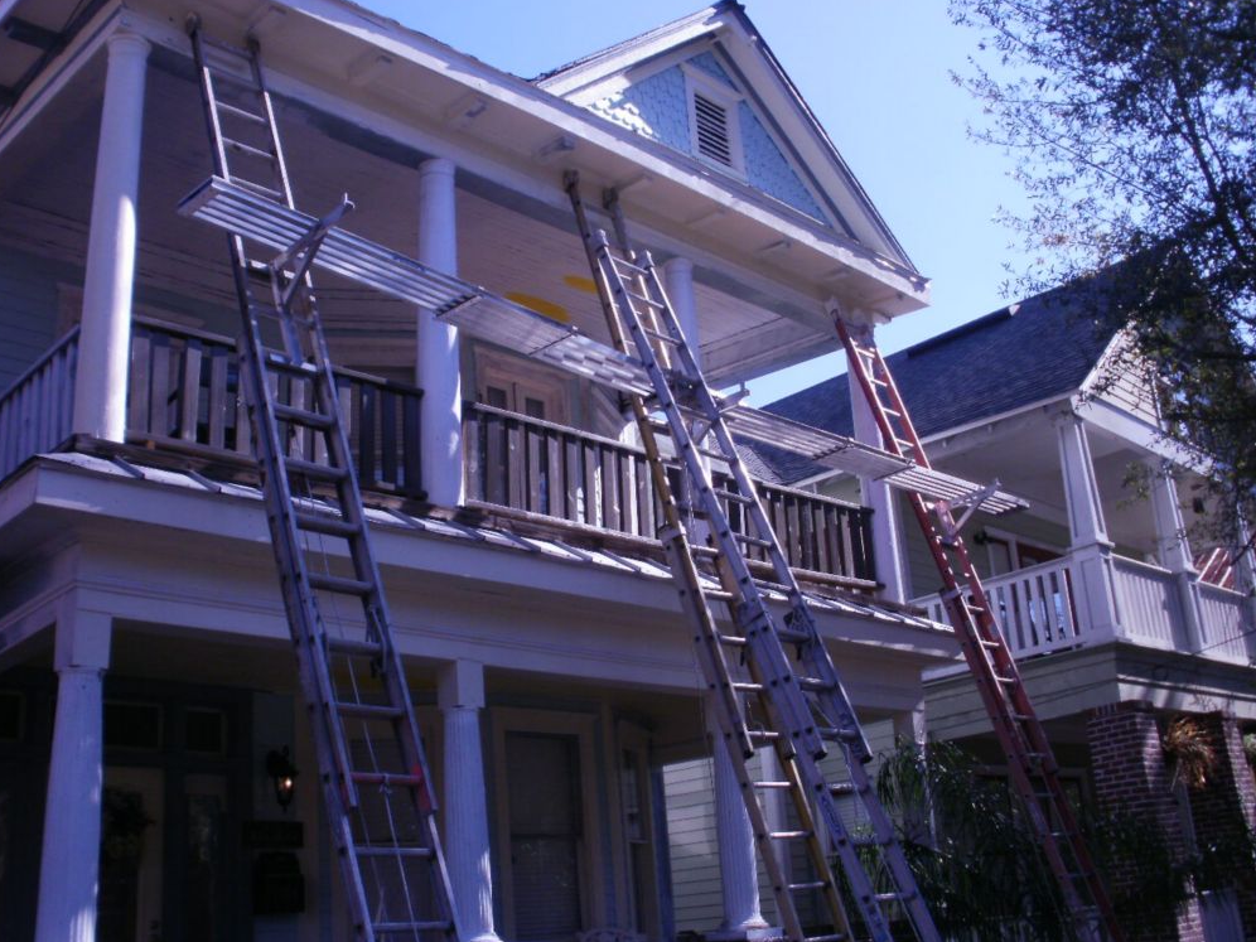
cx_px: 612
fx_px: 1343
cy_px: 480
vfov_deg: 38.7
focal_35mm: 37
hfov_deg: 50.1
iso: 100
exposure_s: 1/320
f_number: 5.6
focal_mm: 6.3
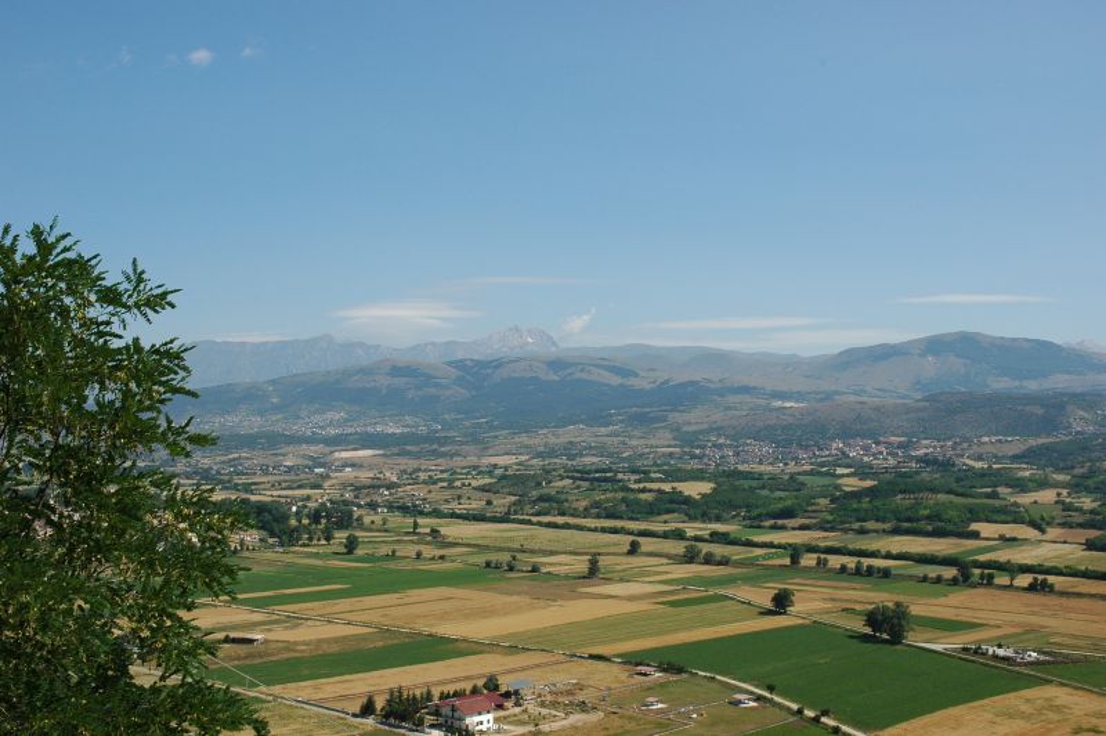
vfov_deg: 33.0
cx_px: 553
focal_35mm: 40
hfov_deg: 48.0
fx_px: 1243
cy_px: 368
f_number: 10
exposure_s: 1/320
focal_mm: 27
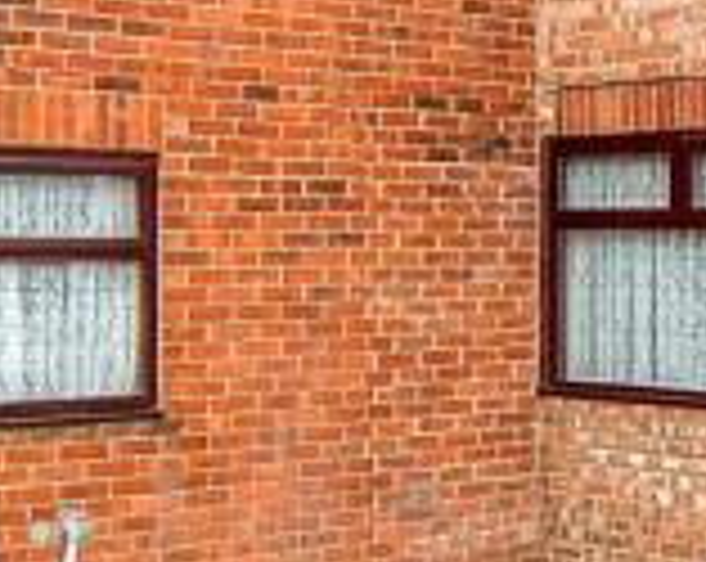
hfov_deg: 20.0
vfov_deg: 16.7
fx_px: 1919
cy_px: 236
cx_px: 746
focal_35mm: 92
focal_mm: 10
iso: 400
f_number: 8
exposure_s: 1/60
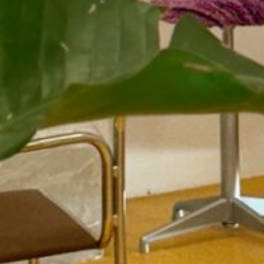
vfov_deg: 8.0
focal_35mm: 218
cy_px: 92
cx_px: 642
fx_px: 1881
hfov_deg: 7.5
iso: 125
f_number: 1.78
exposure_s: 1/100
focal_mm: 6.76
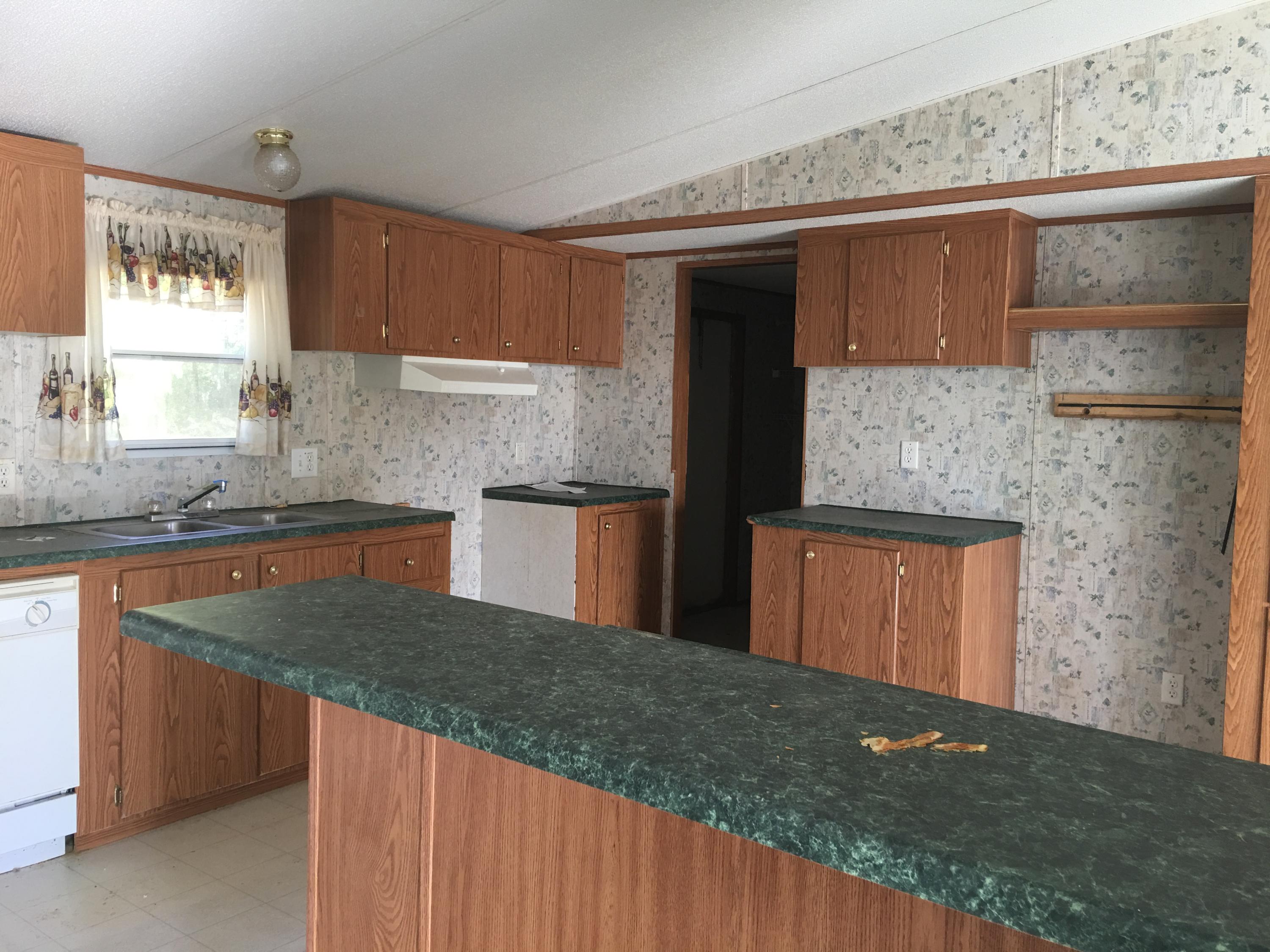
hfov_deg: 61.7
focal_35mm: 29
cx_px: 635
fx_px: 1064
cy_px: 476
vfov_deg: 48.2
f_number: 2.2
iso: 25
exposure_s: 1/15
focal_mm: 4.15
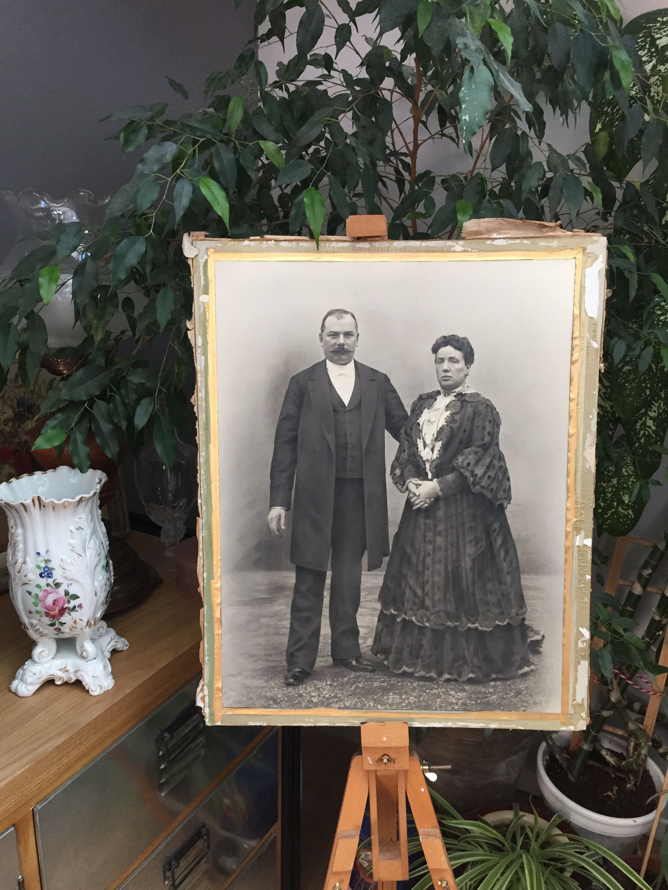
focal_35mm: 29
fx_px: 746
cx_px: 334
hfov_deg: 48.2
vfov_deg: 61.7
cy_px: 445
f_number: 2.2
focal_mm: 4.15
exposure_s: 1/33
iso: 64
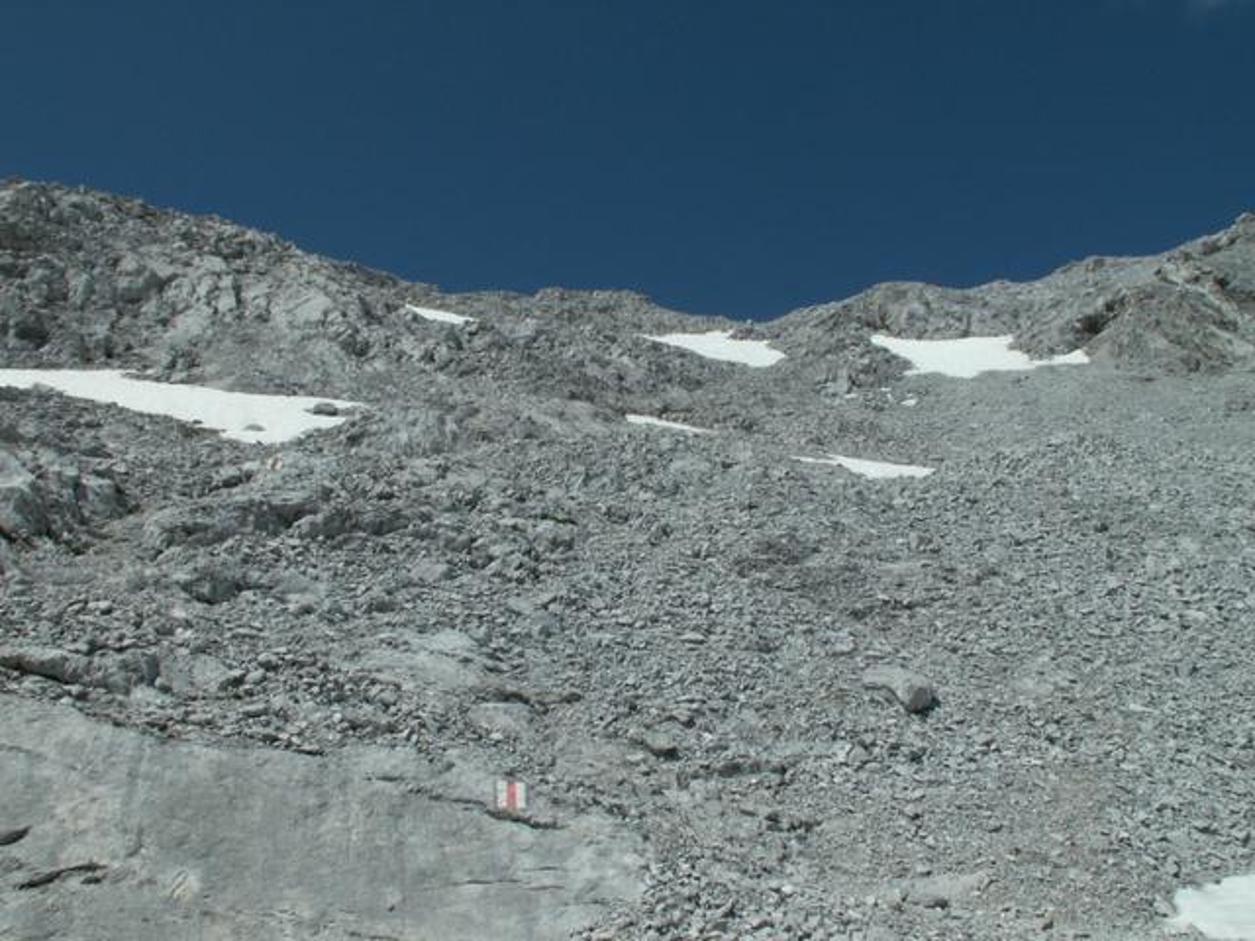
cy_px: 470
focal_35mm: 35
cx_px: 628
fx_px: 1269
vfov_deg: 40.7
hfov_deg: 52.6
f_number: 8
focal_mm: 5.86
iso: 50
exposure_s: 1/400
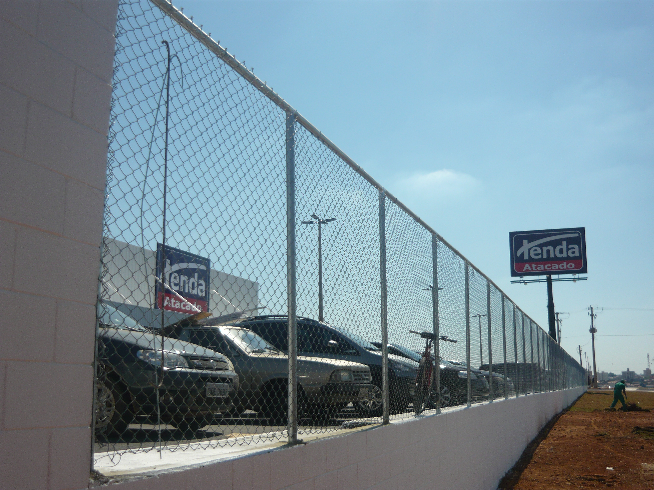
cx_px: 327
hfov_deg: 51.4
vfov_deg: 39.7
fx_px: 680
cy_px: 245
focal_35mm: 36
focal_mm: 6
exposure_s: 1/400
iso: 100
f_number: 8
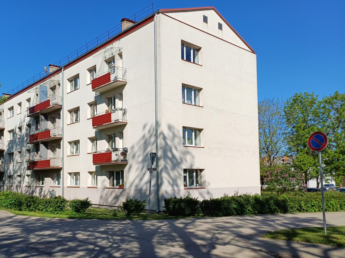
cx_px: 133
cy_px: 159
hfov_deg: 56.2
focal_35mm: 32
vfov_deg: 43.9
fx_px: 319
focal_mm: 4.65
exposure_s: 1/1795
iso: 50
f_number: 1.8
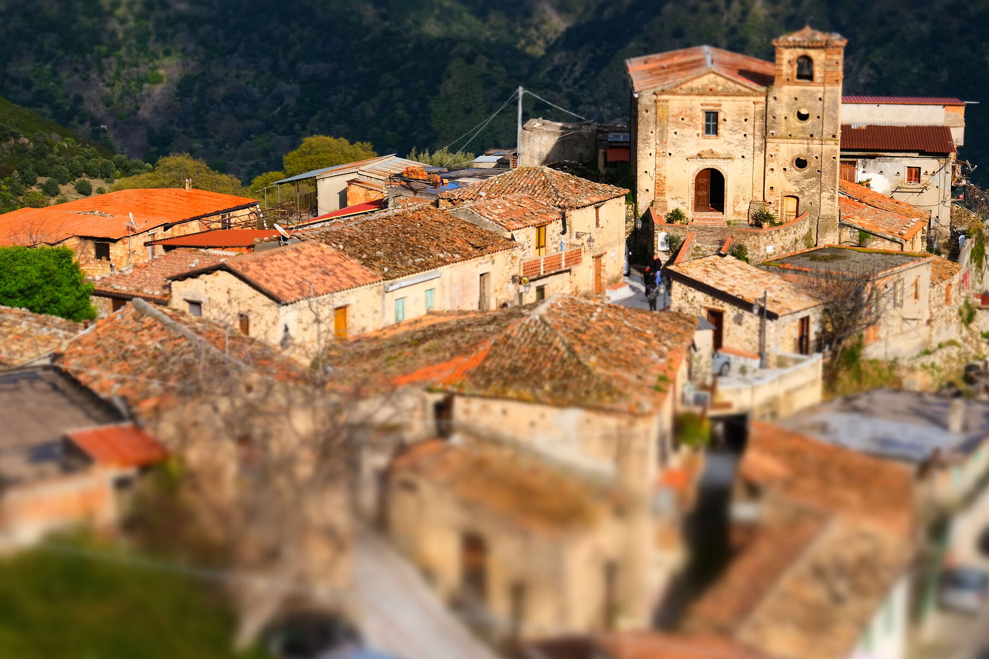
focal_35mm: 74
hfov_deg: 27.3
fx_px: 2033
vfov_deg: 18.4
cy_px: 286
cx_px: 558
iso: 160
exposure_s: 1/220
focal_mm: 37.4
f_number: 8
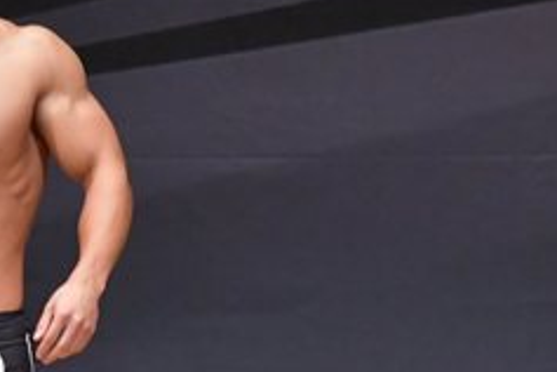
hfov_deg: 2.2
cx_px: -86
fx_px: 14404
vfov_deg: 1.5
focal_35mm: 931
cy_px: 360
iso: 6400
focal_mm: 190
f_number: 5.6
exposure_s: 1/400
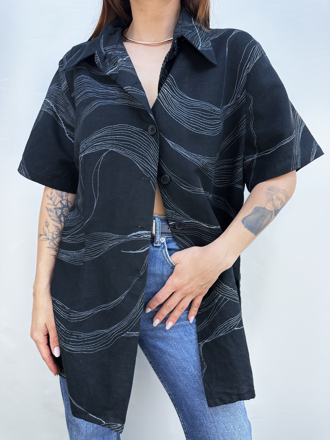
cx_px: 165
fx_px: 305
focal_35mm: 24
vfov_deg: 71.6
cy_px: 220
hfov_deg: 56.8
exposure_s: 1/392
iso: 80
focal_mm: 6.86
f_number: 1.78
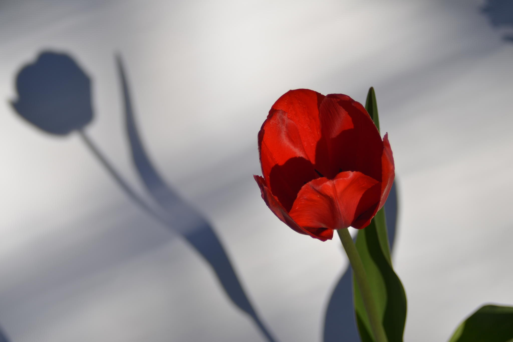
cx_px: 256
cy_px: 171
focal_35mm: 105
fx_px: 1496
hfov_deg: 19.5
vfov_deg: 13.0
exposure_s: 1/1250
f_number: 4.5
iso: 100
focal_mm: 70
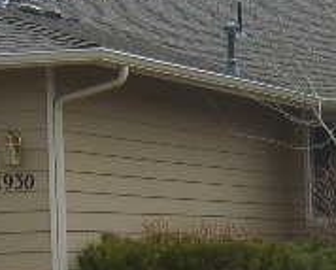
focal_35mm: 189
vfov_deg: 8.1
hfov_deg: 10.2
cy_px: 289
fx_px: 1883
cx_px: 262
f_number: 6.7
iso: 71
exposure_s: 1/210
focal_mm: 14.04
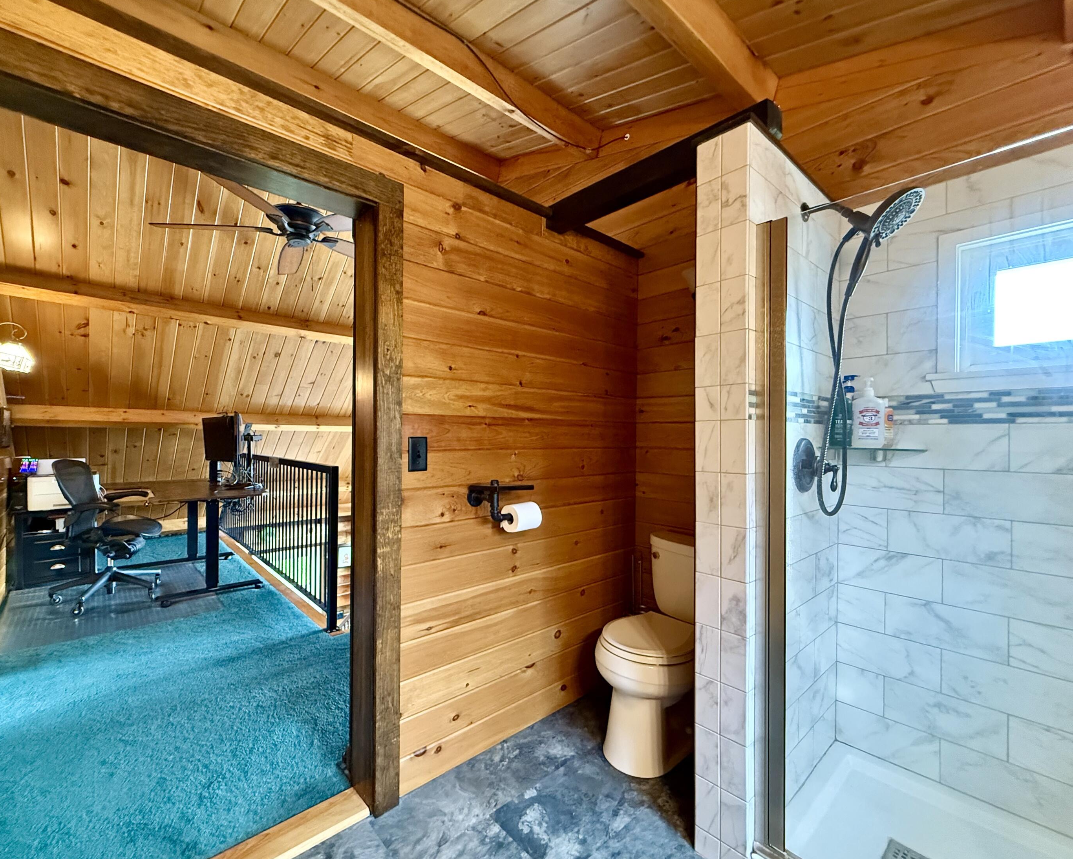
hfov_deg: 96.6
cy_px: 433
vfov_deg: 84.0
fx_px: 476
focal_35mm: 15
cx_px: 494
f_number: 2.2
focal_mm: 2.22
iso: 800
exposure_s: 1/60
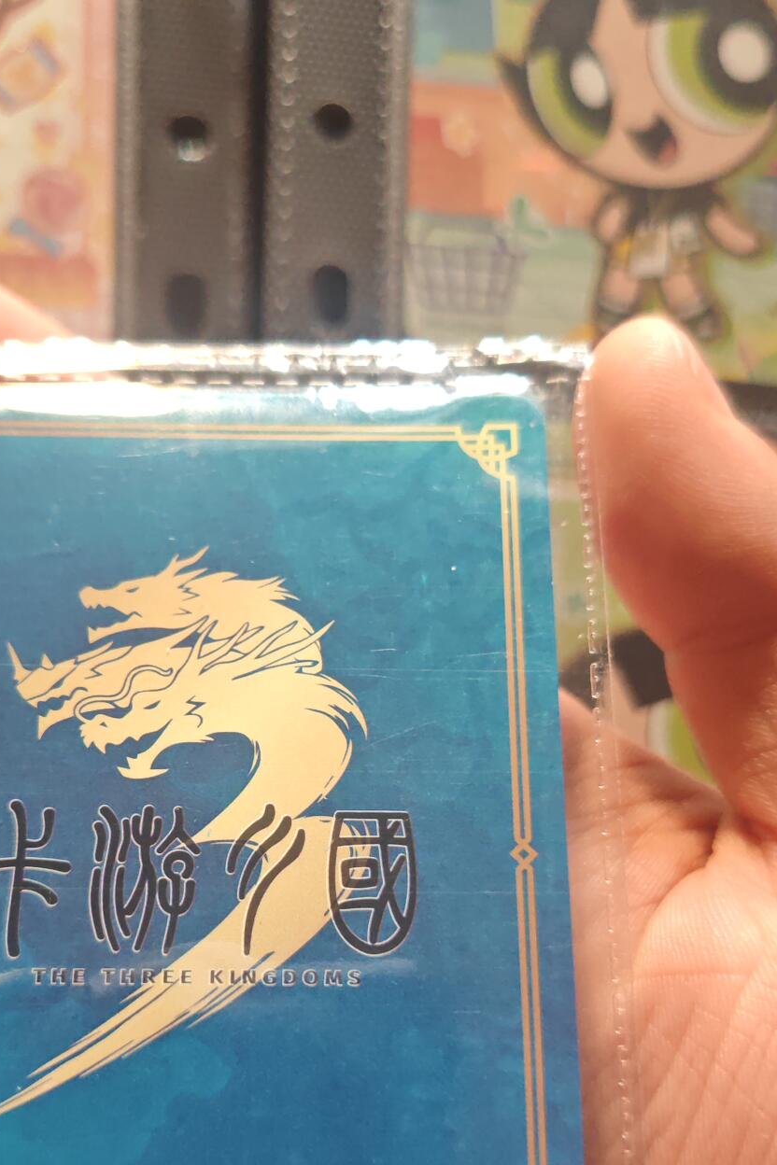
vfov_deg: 48.8
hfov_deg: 34.1
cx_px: 303
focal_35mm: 39
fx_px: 1263
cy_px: 765
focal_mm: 5.4
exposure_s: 1/96
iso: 640
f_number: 1.6
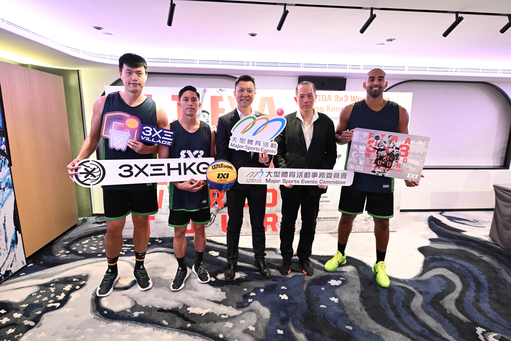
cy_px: 170
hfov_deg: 86.9
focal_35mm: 19
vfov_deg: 64.6
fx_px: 270
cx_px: 256
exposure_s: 1/160
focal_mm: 19
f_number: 2.8
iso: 4000
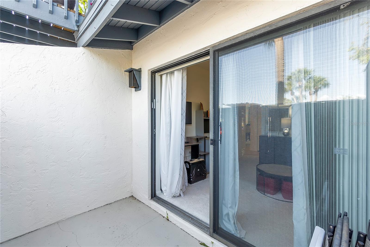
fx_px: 154
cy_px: 124
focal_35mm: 15
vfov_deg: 77.3
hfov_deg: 100.4
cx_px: 185
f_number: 8
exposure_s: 1/10
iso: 100
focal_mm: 10
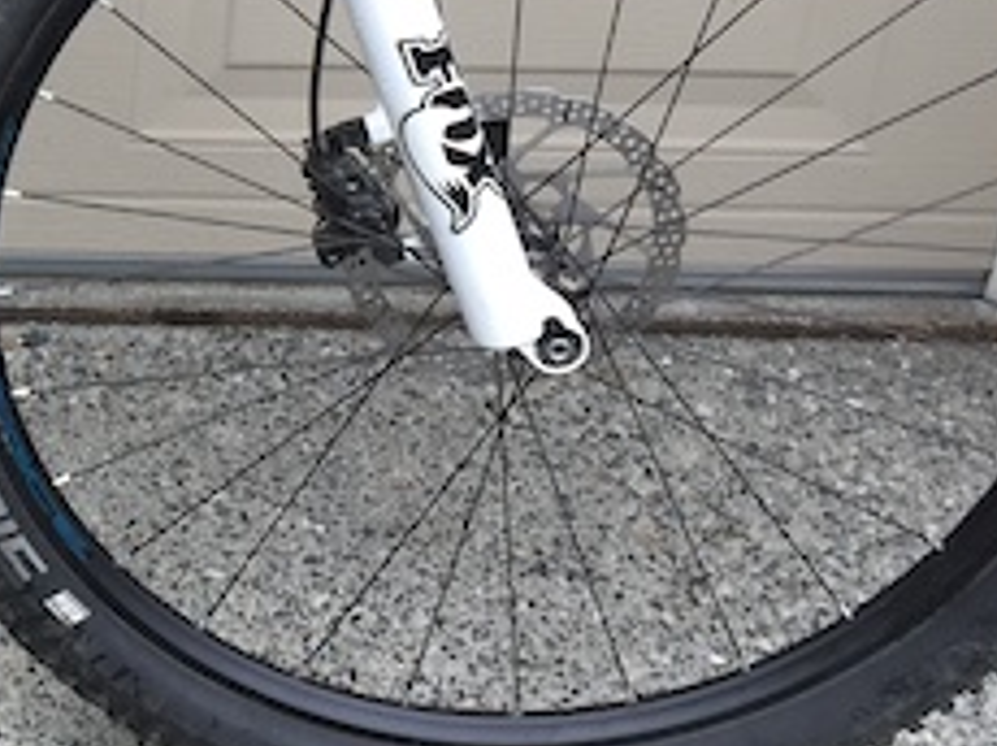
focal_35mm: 101
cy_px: -82
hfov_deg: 17.8
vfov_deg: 14.3
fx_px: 2906
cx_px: -412
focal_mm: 4.15
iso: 32
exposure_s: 1/130
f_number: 2.2
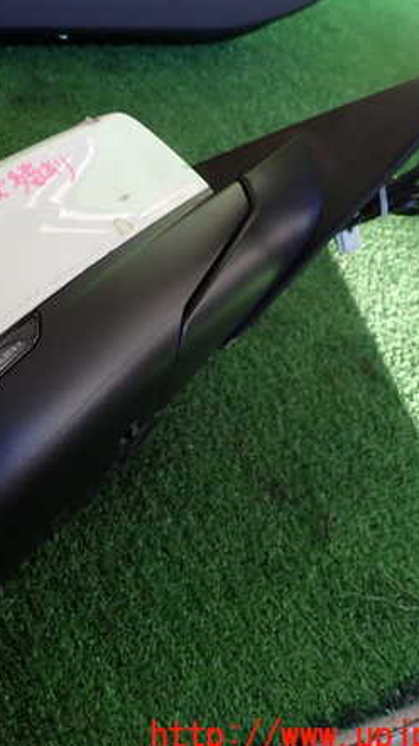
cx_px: 25
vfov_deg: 54.0
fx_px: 732
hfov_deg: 30.2
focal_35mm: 37
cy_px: 378
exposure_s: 1/80
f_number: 2.8
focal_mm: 4.5
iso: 100
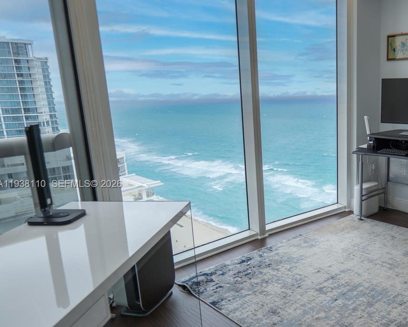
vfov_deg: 48.4
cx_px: 321
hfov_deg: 55.0
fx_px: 362
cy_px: 185
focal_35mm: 30
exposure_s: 1/100
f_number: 3.5
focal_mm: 20
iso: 100
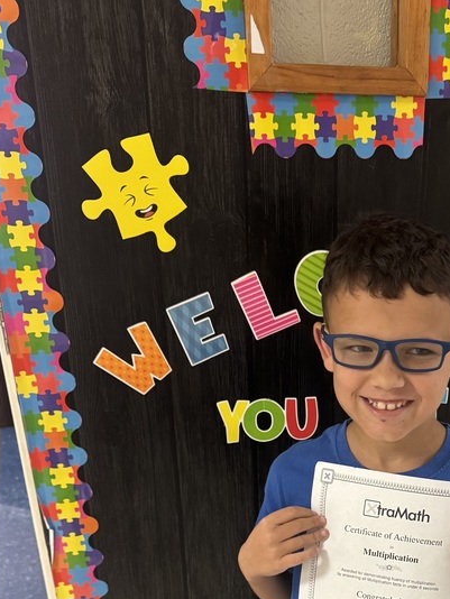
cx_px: 386
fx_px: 797
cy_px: 537
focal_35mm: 46
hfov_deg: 30.4
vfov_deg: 38.4
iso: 500
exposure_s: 1/60
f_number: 1.78
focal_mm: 6.76
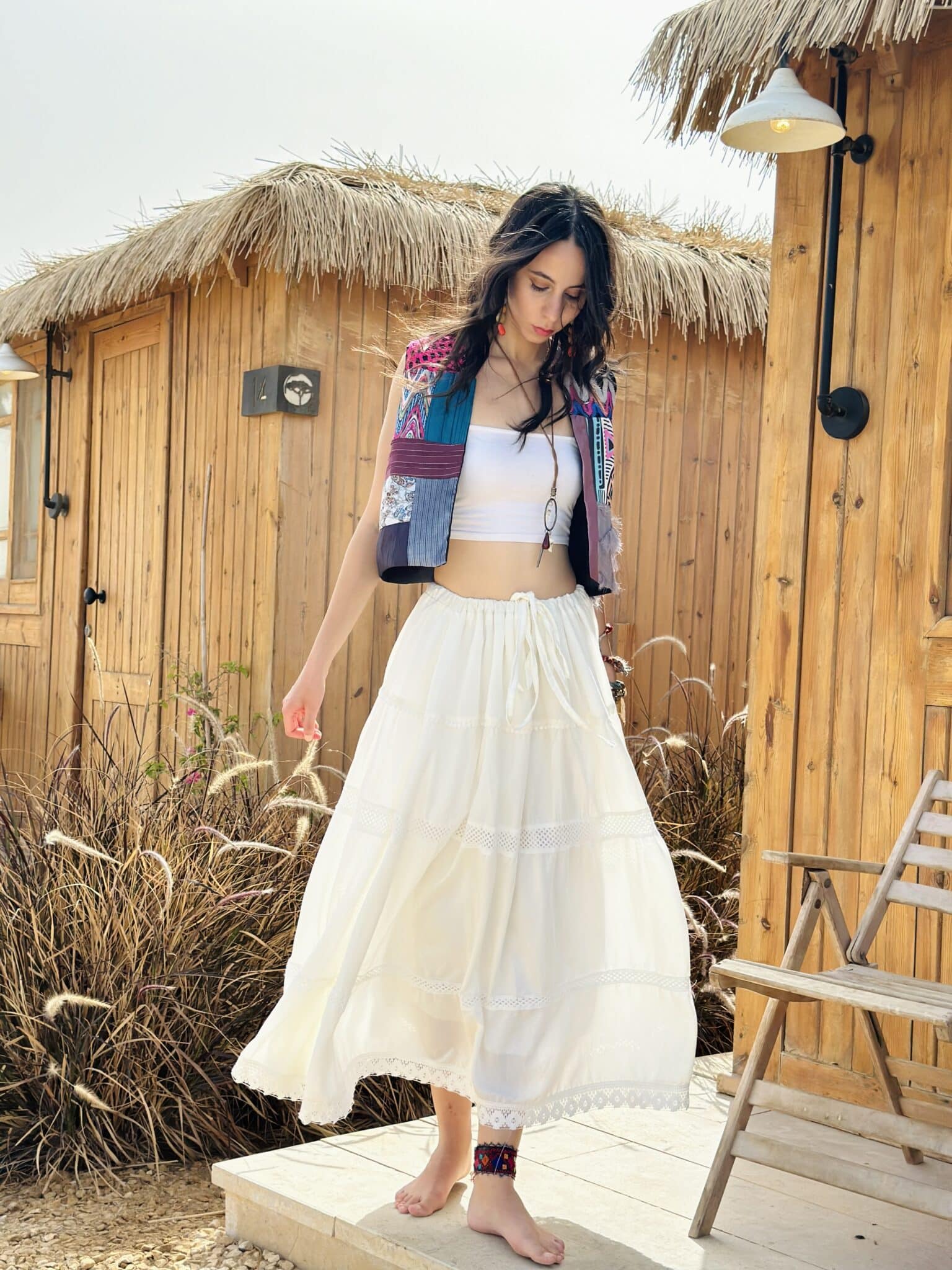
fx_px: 1760
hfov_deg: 30.3
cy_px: 635
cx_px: 476
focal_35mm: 48
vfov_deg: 39.7
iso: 80
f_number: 1.78
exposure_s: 1/4016
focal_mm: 6.86
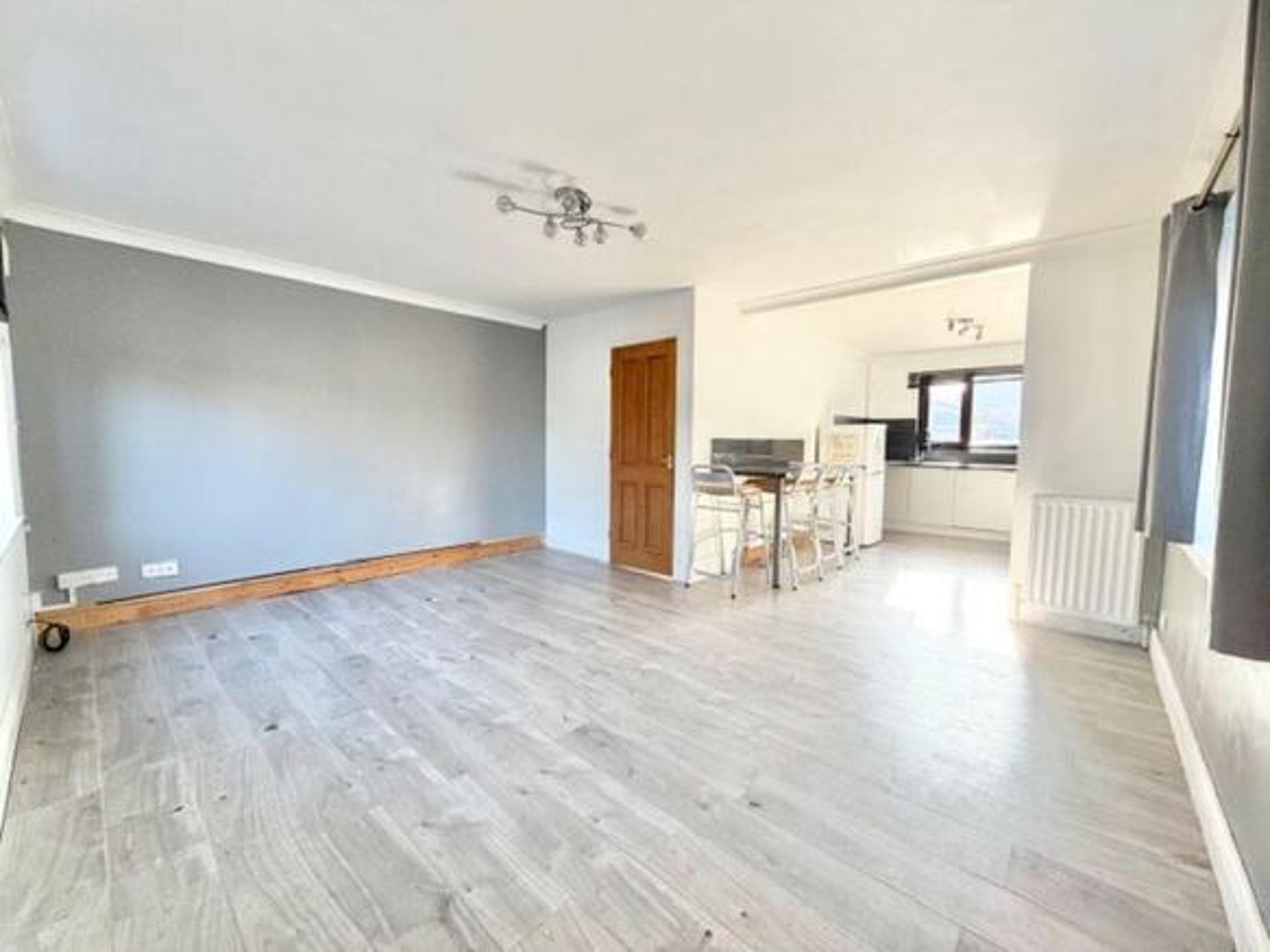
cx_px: 635
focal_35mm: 14
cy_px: 476
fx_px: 514
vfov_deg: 85.7
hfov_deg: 102.1
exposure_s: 1/121
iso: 125
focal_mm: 2.22
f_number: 2.2
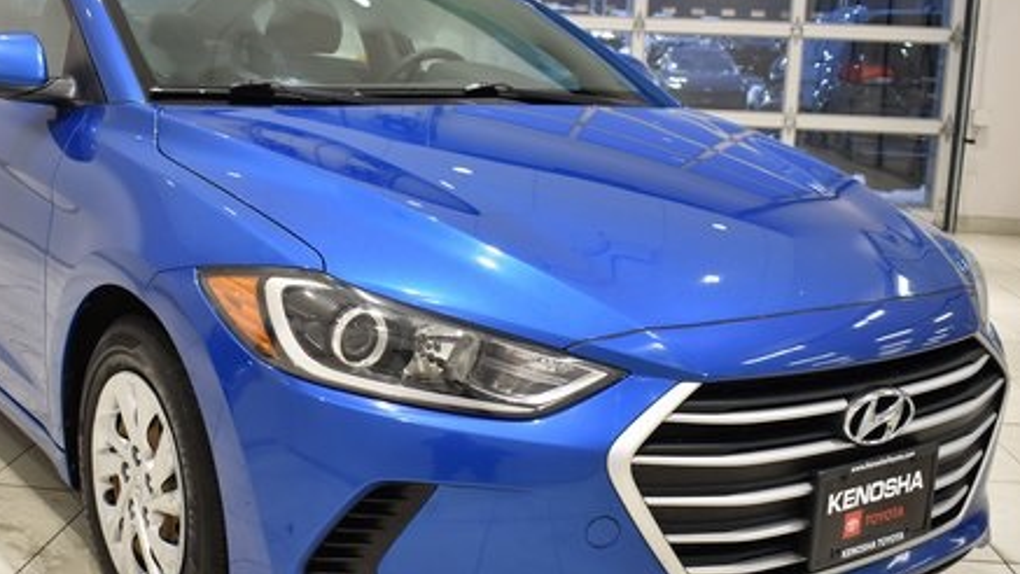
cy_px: 290
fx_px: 1244
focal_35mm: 46
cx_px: 383
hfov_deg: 44.2
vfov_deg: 26.0
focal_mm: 20
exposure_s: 1/30
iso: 280
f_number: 3.8
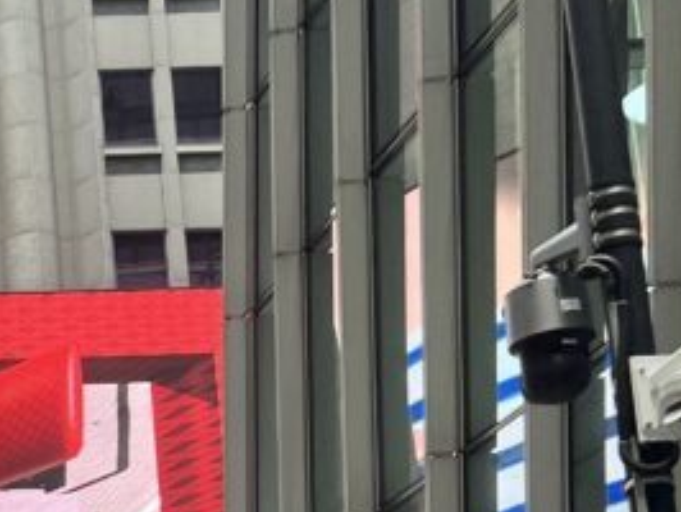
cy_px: 748
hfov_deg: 16.8
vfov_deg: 14.0
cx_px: -476
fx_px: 1969
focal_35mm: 100
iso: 64
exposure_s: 1/240
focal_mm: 5.7
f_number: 1.5
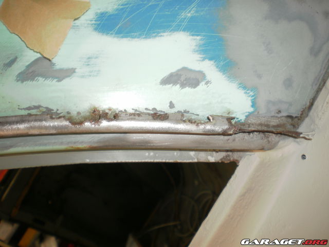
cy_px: 124
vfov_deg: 39.7
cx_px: 164
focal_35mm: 36
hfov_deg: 51.4
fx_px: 342
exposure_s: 1/30
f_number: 3.1
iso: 125
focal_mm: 6.3
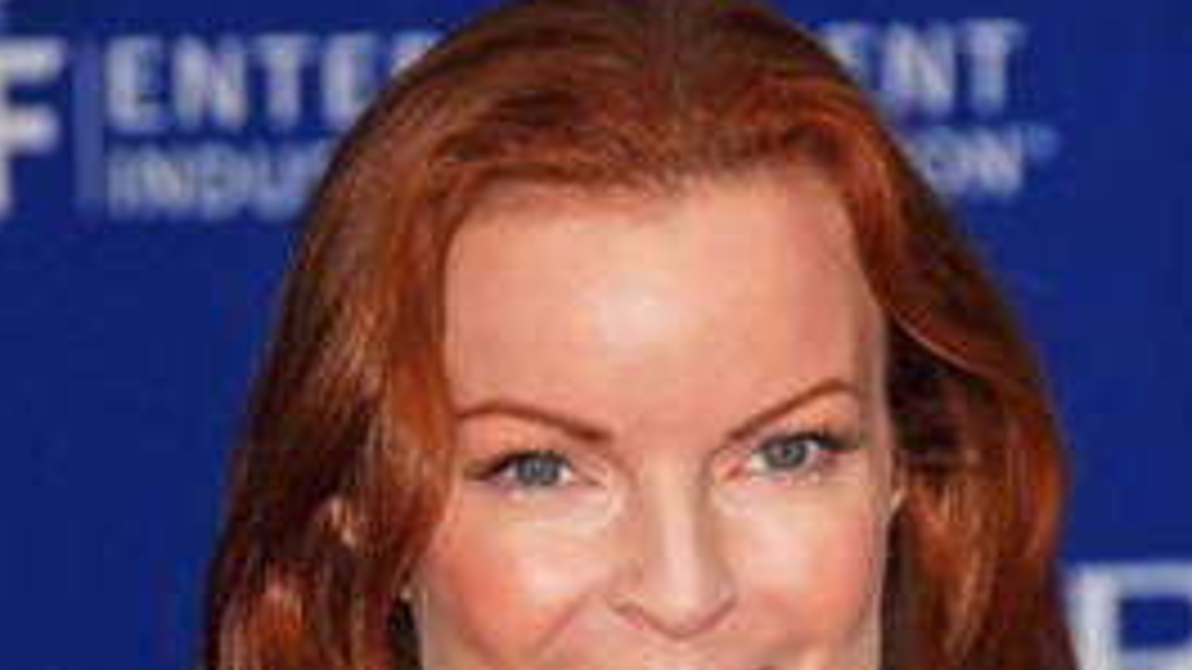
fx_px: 15012
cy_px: 701
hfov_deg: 4.5
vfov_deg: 2.6
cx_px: 596
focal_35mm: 475
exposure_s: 1/320
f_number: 7.1
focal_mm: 200
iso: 400
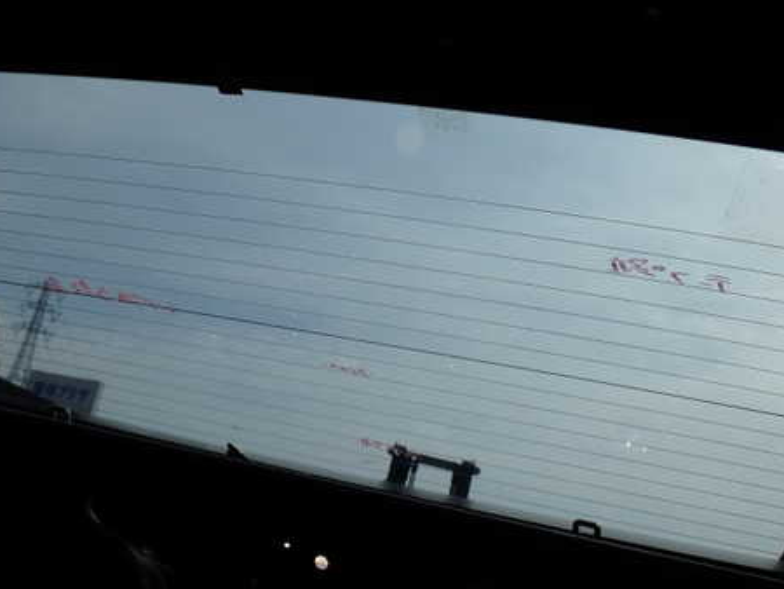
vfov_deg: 30.3
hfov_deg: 39.4
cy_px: 274
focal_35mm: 48
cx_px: 307
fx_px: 1088
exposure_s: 1/800
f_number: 3.5
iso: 100
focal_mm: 6.37
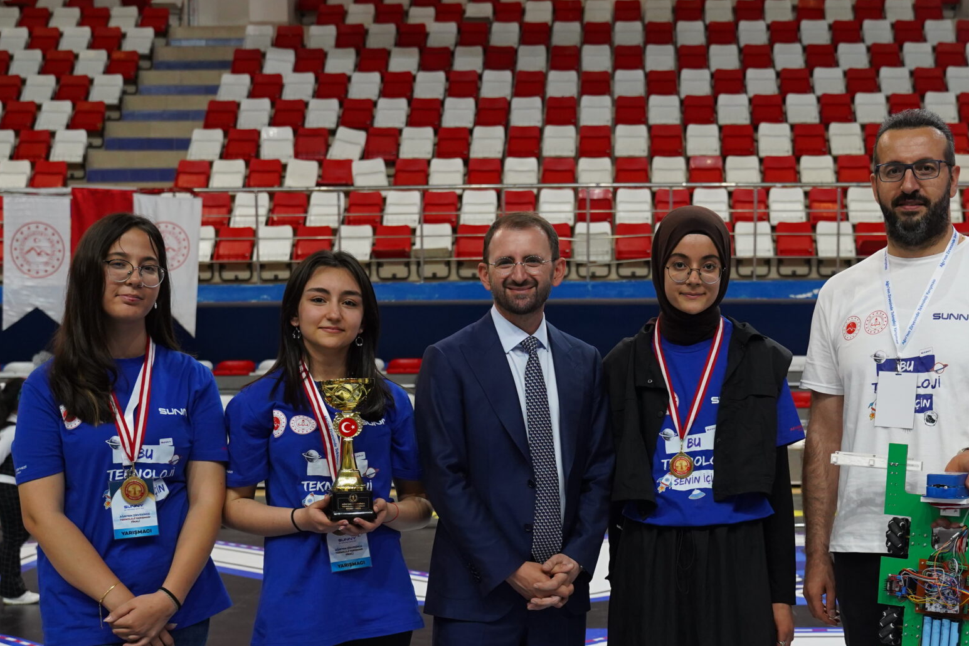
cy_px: 518
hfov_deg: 34.4
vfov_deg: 23.0
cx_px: 579
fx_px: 1561
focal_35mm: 58
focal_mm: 35
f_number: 4
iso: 2000
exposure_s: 1/100
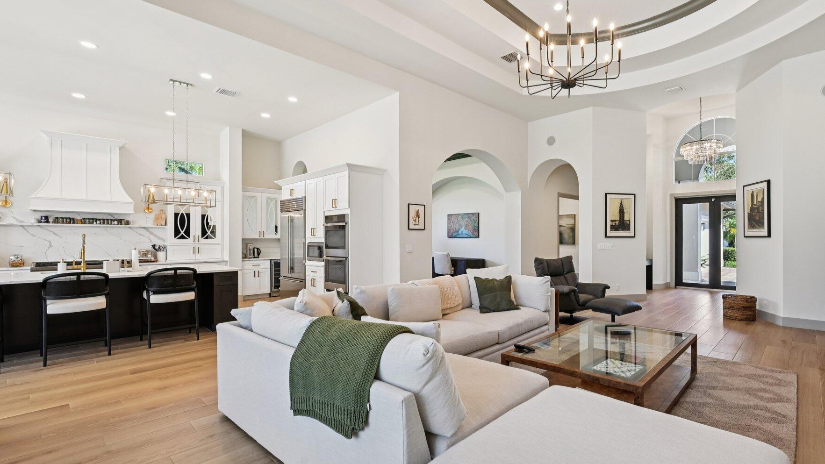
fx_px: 372
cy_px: 240
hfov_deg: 95.2
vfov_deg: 63.9
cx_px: 476
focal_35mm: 17
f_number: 8
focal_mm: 14
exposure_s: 1/50
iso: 800
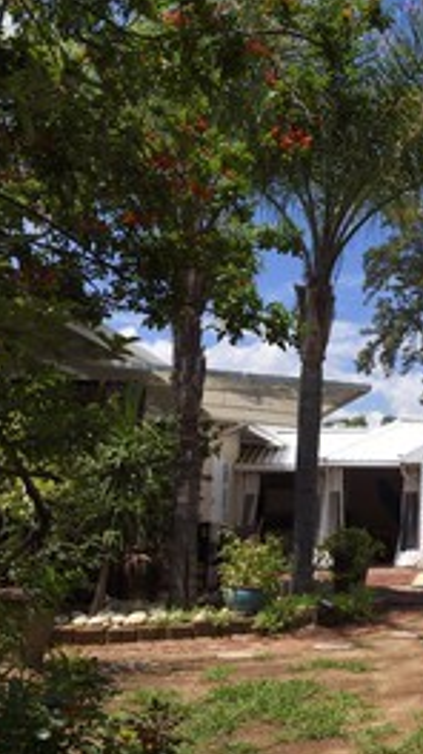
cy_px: 371
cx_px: 472
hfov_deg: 27.1
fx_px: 800
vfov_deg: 50.5
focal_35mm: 40
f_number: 14
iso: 200
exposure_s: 1/320
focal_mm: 24
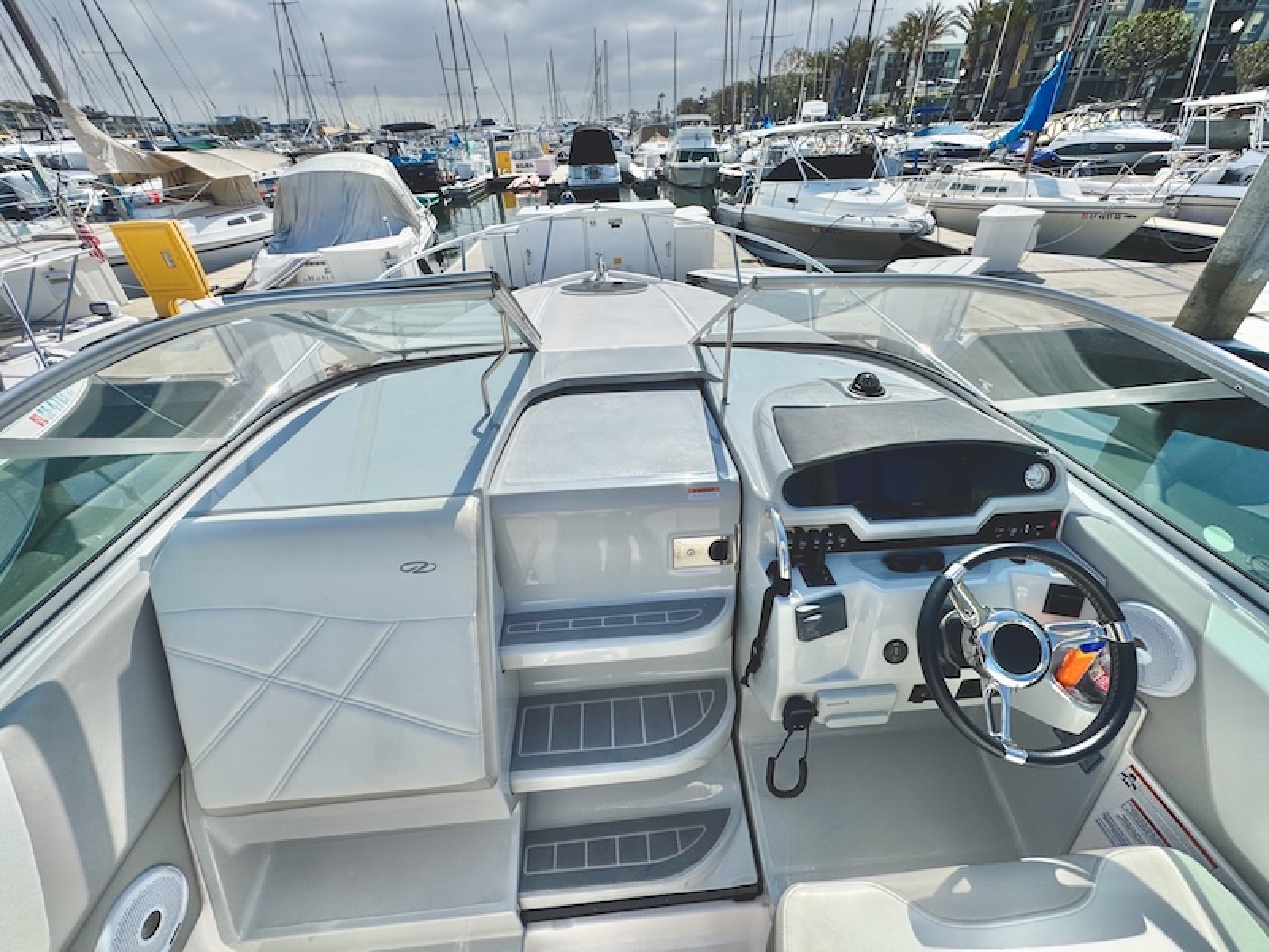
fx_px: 513
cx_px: 634
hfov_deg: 102.1
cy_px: 476
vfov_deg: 85.7
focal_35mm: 14
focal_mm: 2.22
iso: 50
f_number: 2.2
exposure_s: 1/3906
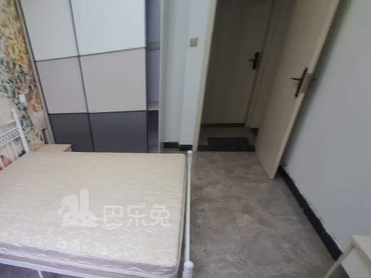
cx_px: 114
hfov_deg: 78.2
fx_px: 214
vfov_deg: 62.2
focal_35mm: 20
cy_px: 208
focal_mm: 1.74
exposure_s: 1/20
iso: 500
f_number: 2.2
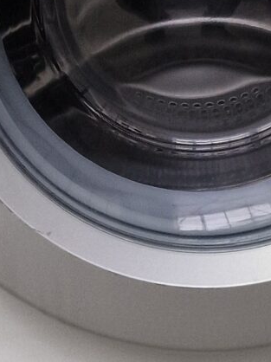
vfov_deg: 13.5
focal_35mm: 141
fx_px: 1473
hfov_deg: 10.5
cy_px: -95
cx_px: 175
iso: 250
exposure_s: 1/100
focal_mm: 6.4
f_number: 1.8
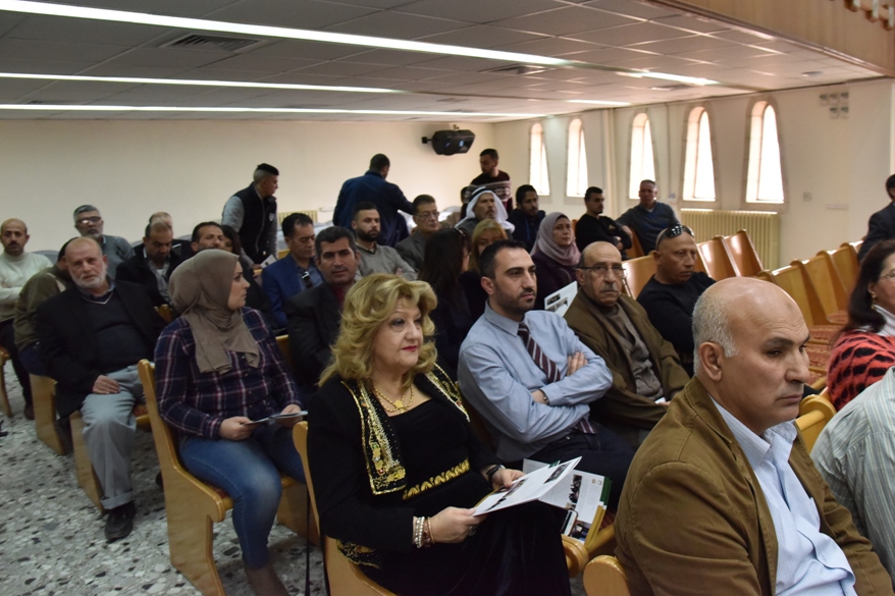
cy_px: 263
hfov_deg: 65.2
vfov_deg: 46.3
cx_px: 512
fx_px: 696
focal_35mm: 28
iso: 2500
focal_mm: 24
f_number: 6.3
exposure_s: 1/160
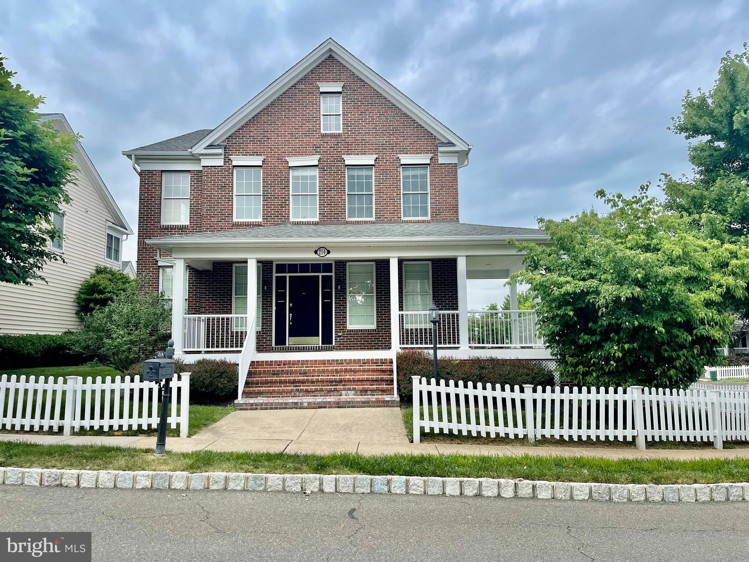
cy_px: 281
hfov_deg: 67.3
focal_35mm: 26
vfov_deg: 53.1
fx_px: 563
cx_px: 374
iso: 32
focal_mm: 5.1
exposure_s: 1/1667
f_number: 1.6
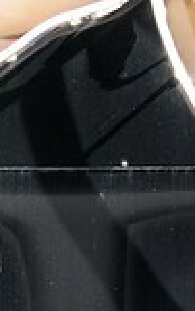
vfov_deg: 2.8
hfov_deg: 1.7
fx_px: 6441
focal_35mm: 759
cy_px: 535
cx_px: 523
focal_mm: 70
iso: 200
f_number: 4.5
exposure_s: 1/200
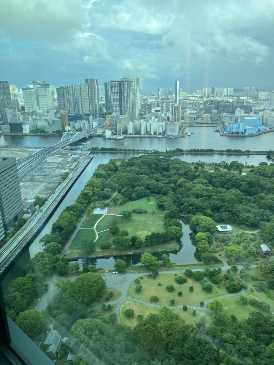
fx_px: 296
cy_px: 182
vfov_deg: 63.4
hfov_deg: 49.7
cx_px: 137
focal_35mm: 28
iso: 32
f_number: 1.8
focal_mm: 3.99
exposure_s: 1/426
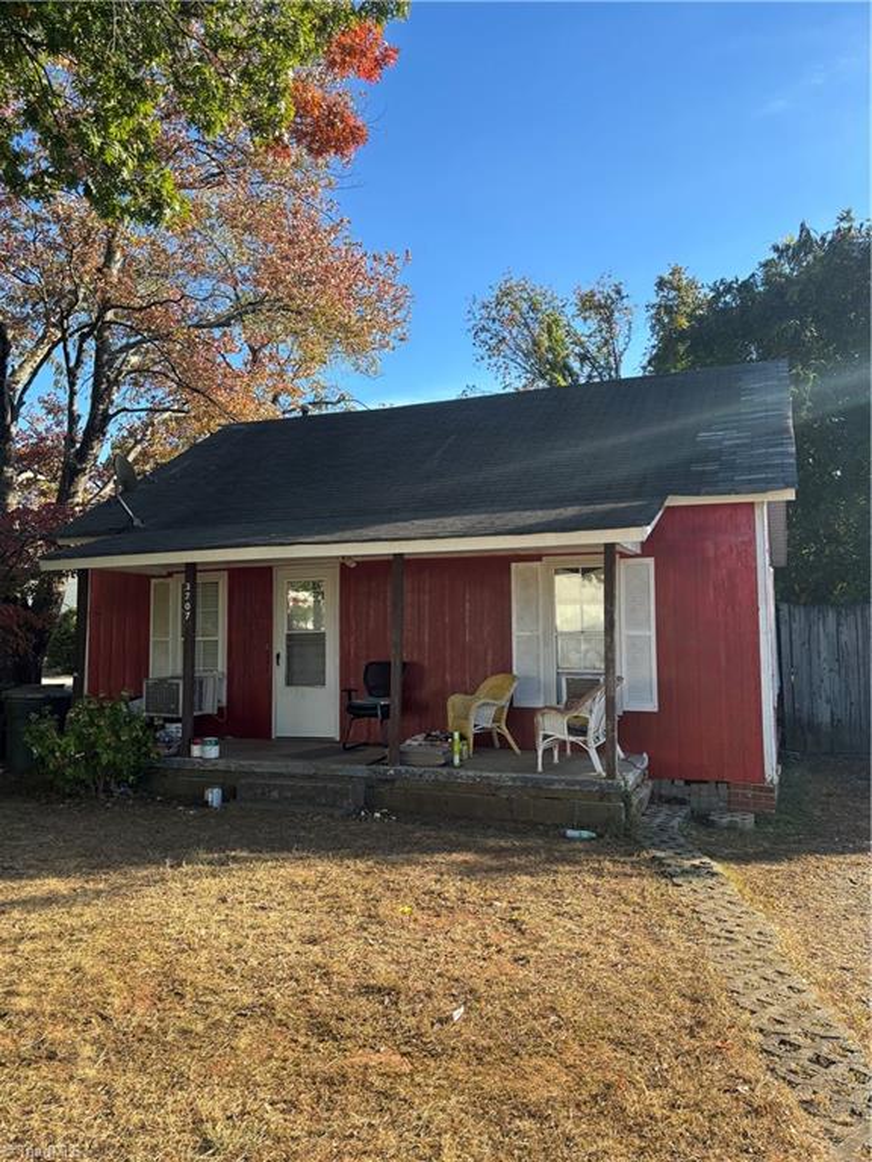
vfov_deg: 67.3
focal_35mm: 26
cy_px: 581
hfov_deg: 53.1
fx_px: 873
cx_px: 436
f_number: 1.6
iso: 50
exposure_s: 1/935
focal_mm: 5.96
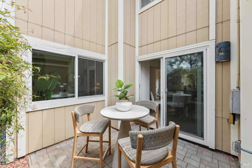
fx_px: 98
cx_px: 126
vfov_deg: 81.2
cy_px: 84
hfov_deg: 104.3
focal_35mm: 14
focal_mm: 14
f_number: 9
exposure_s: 1/80
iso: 100
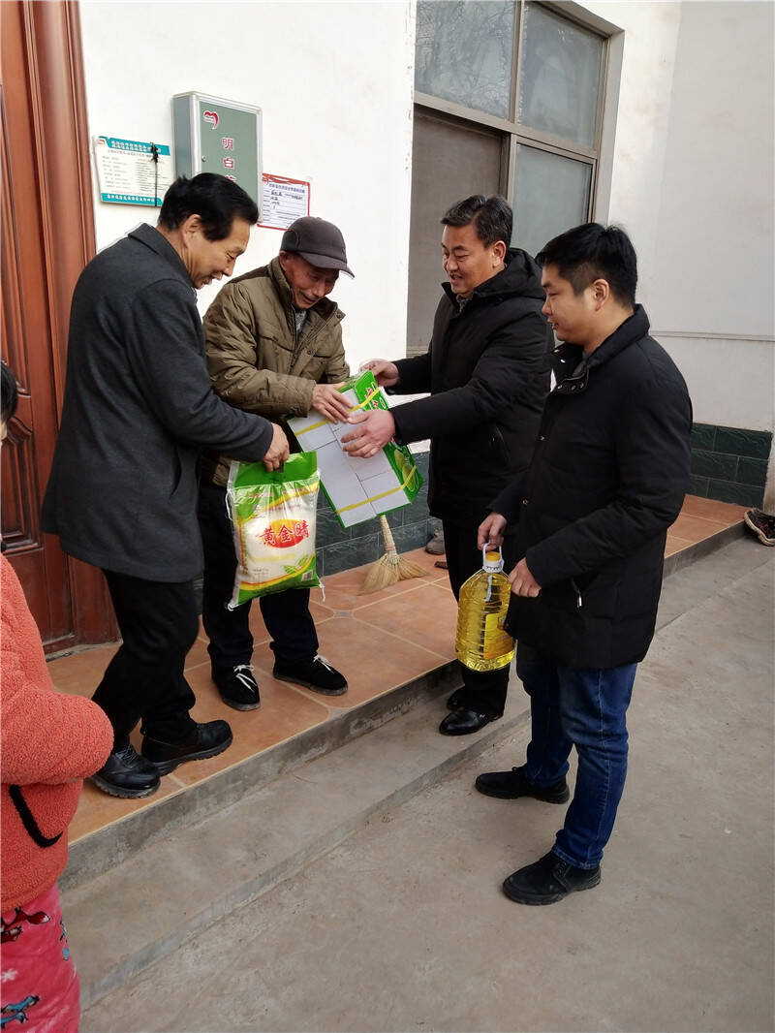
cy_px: 516
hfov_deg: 46.8
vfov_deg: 60.0
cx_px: 388
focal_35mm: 30
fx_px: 895
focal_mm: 3.95
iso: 80
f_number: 1.8
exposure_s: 1/100
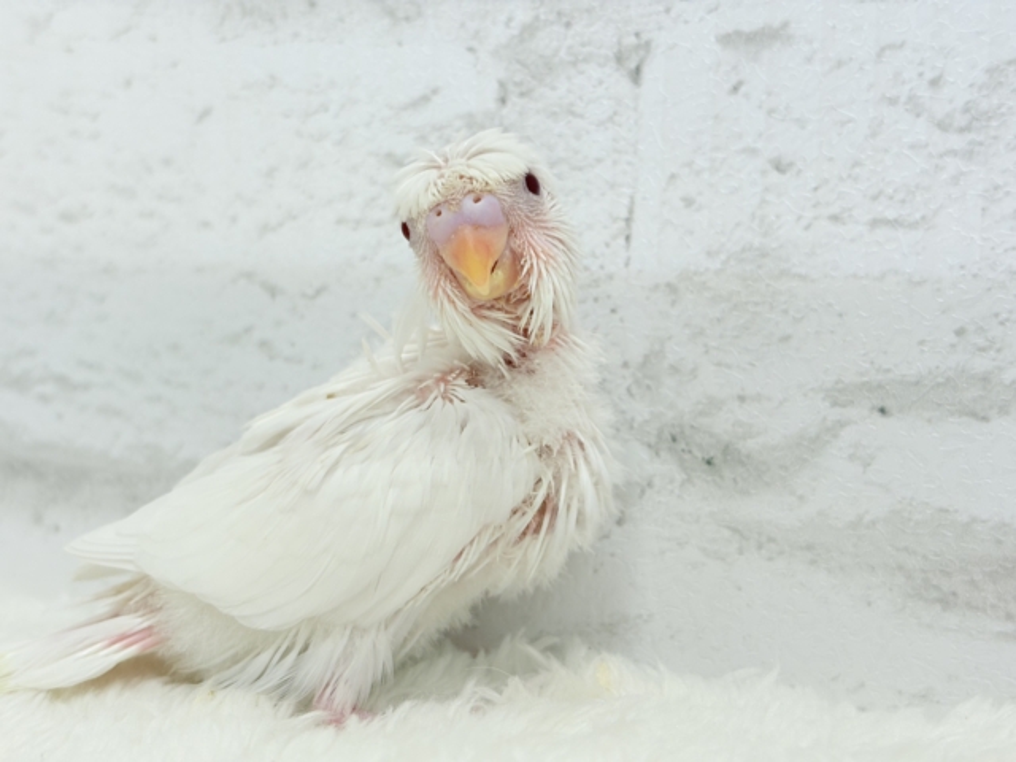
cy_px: 381
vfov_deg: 28.0
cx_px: 508
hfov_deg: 36.8
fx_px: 1526
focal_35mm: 52
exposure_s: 1/50
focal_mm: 5.96
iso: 40
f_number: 1.6
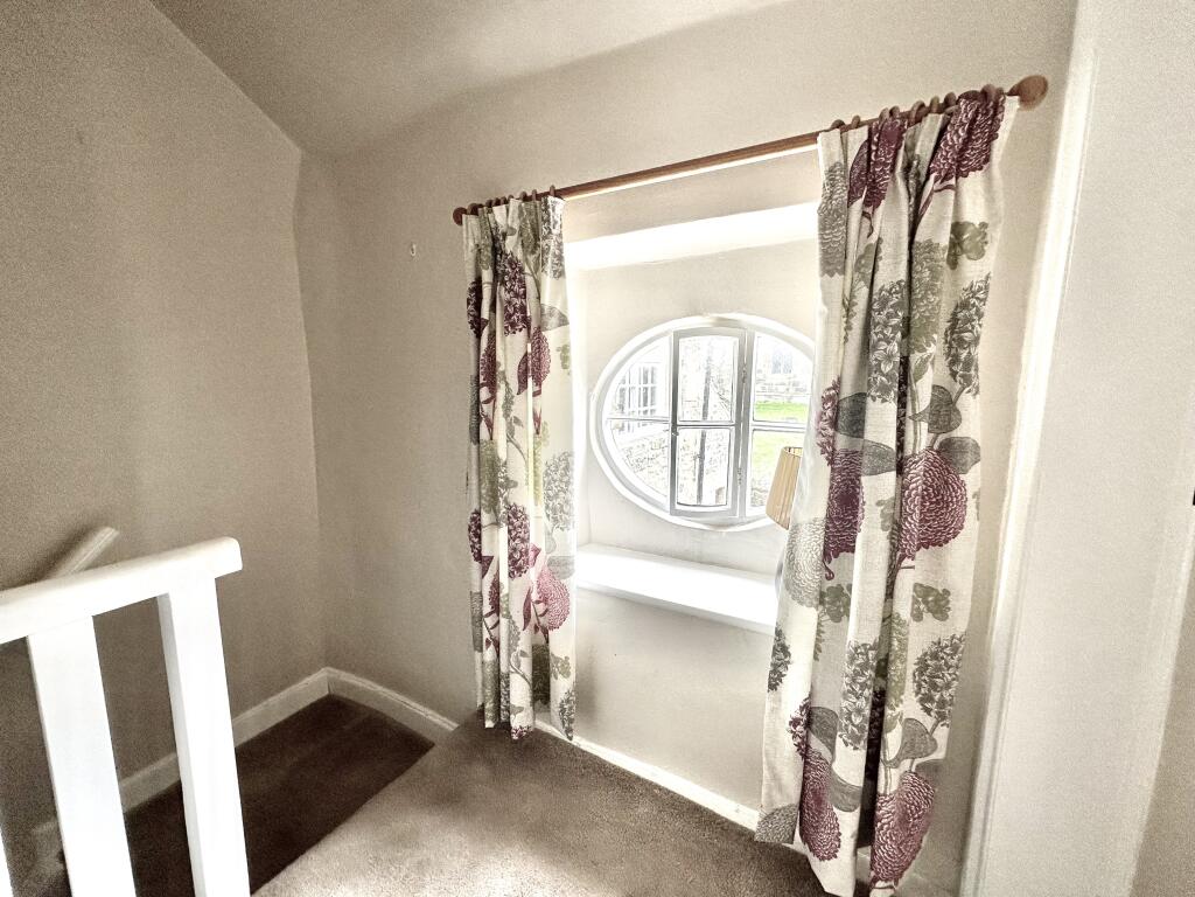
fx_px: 483
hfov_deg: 102.1
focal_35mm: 14
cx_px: 598
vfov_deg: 85.7
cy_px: 448
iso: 100
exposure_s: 1/100
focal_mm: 2.22
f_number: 2.2
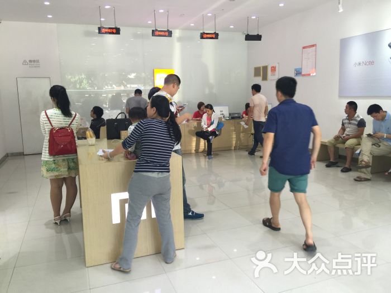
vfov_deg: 48.2
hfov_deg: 61.7
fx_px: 328
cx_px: 196
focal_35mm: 29
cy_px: 146
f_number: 2.2
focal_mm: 4.15
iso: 32
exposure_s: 1/15
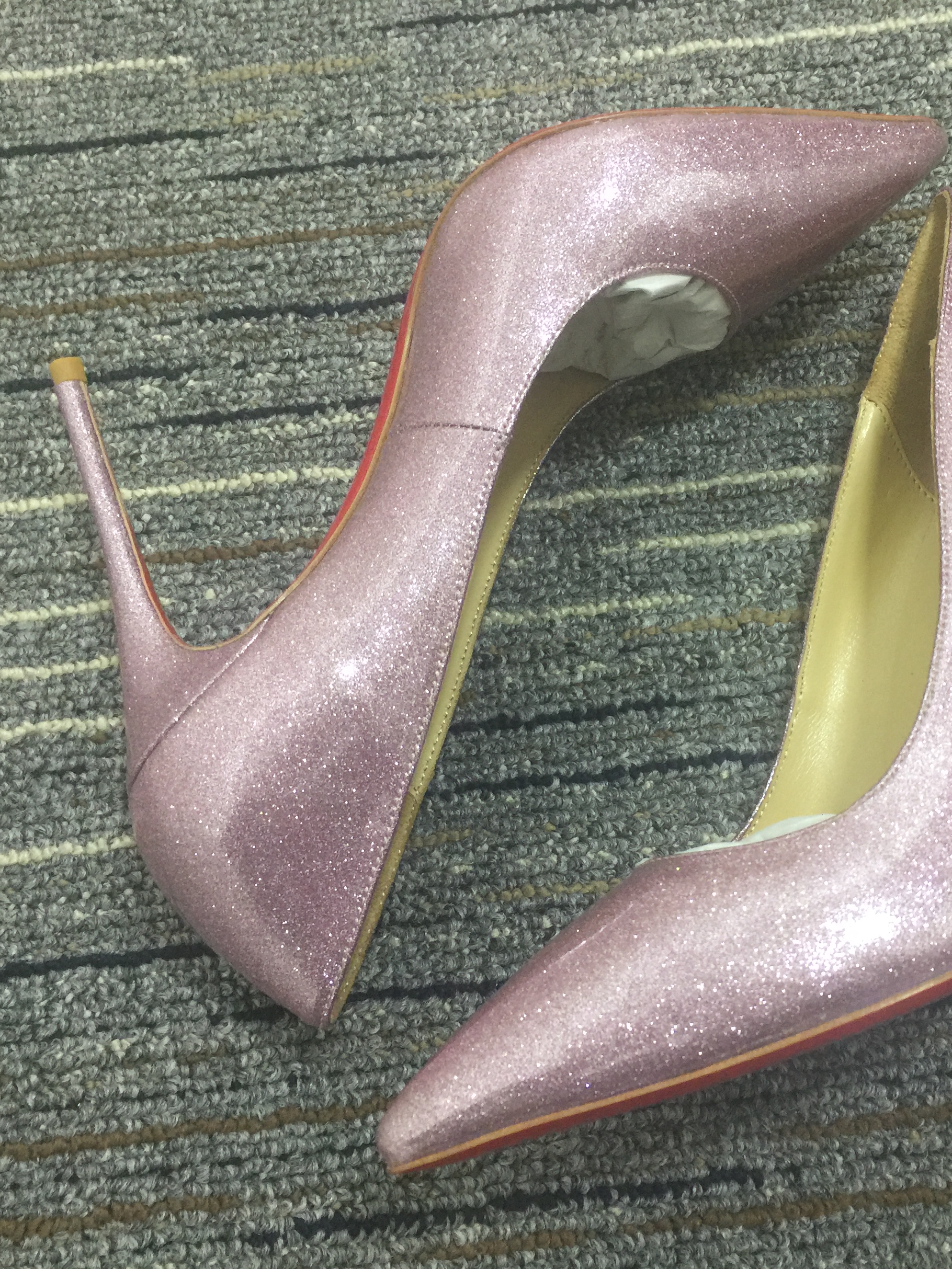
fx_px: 1430
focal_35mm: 39
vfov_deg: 47.9
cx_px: 683
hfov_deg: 36.2
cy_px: 637
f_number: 2.2
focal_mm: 4.15
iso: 80
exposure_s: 1/17
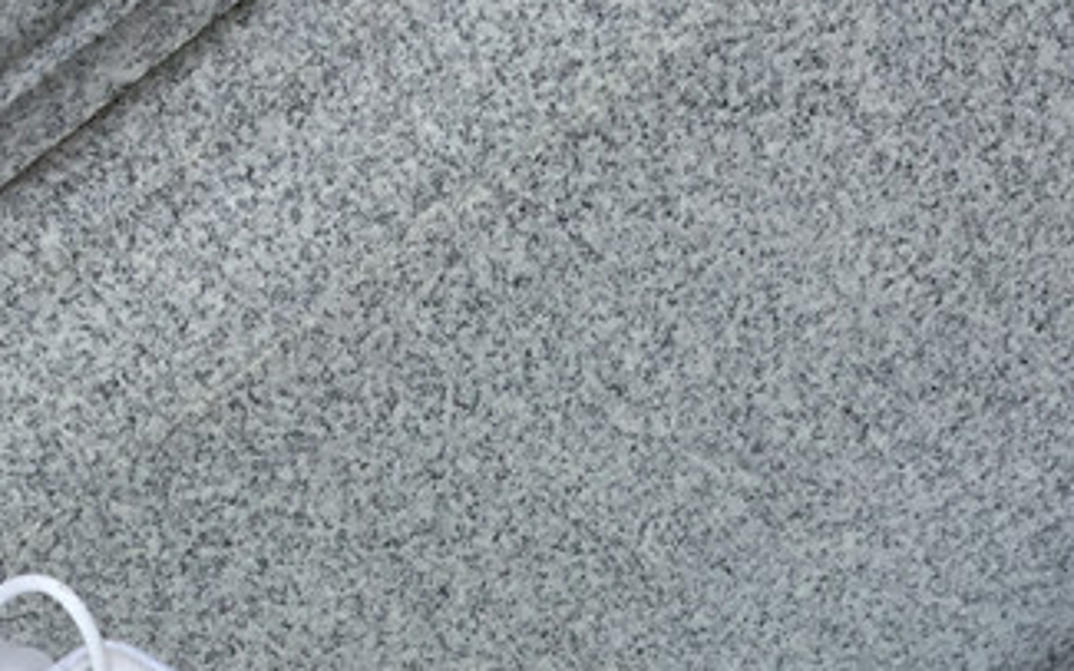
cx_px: 585
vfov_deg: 14.0
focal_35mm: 91
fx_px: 2663
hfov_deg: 22.8
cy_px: 785
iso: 25
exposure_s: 1/286
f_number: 2.4
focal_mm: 3.3
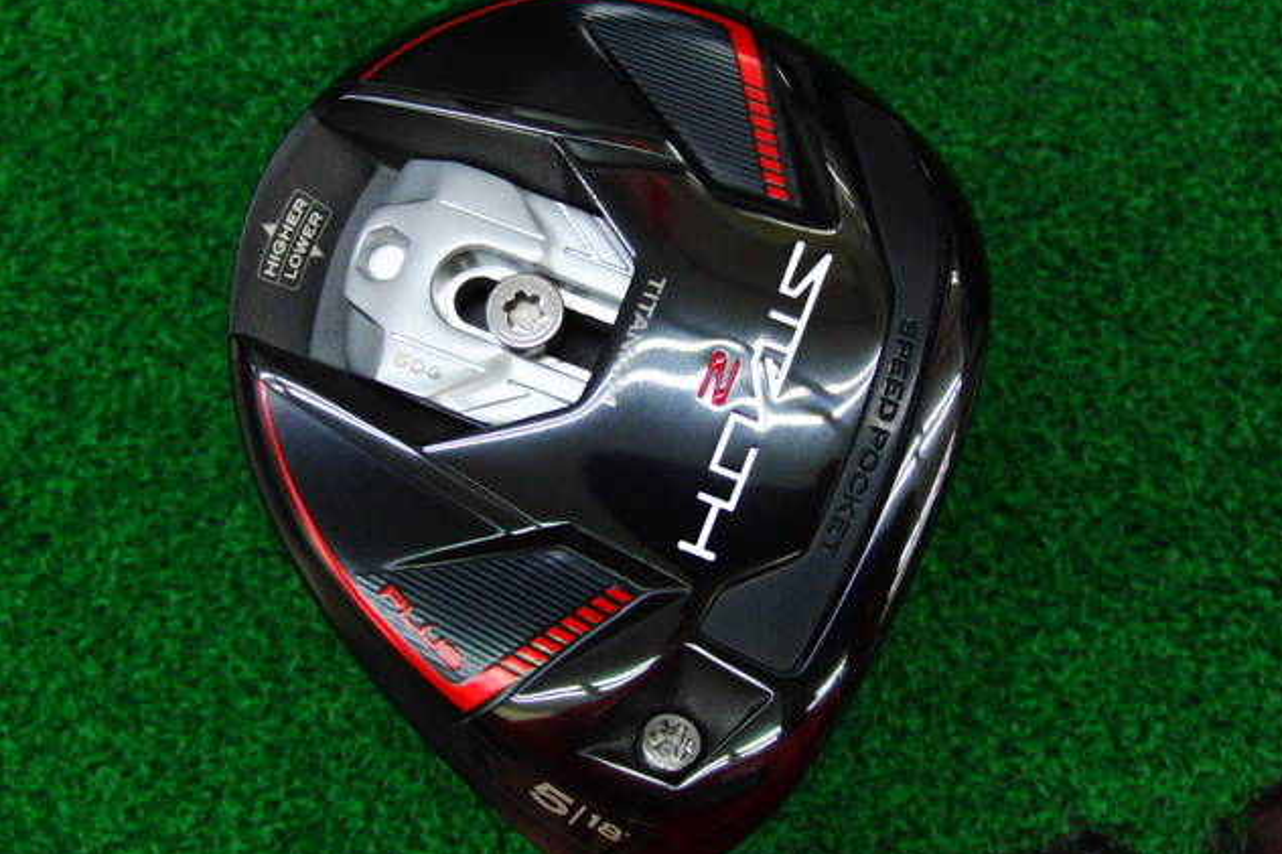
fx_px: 1388
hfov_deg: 49.6
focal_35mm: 39
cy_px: 379
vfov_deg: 34.2
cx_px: 647
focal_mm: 6.42
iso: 400
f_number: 3.6
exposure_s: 1/60
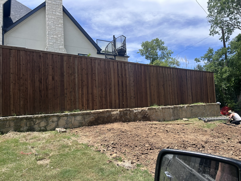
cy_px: 90
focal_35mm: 26
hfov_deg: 67.3
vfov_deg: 53.1
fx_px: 181
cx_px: 120
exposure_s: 1/2841
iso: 50
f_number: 1.5
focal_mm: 5.7
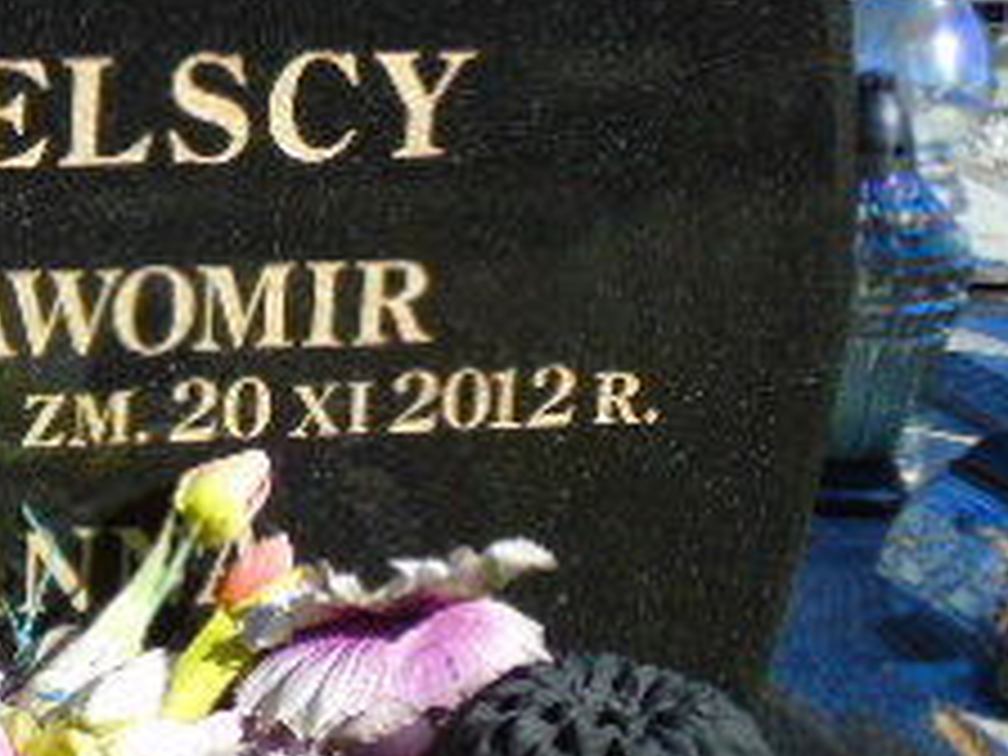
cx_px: -198
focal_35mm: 154
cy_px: 441
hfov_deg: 12.5
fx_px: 4484
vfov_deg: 9.6
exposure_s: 1/500
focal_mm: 9.6
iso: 80
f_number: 4.3
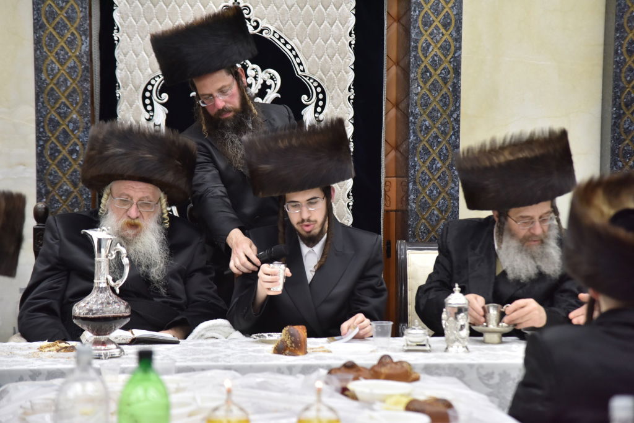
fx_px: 2113
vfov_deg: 11.4
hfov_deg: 17.1
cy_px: 212
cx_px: 317
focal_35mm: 120
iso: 1250
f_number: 4
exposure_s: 1/160
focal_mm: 120
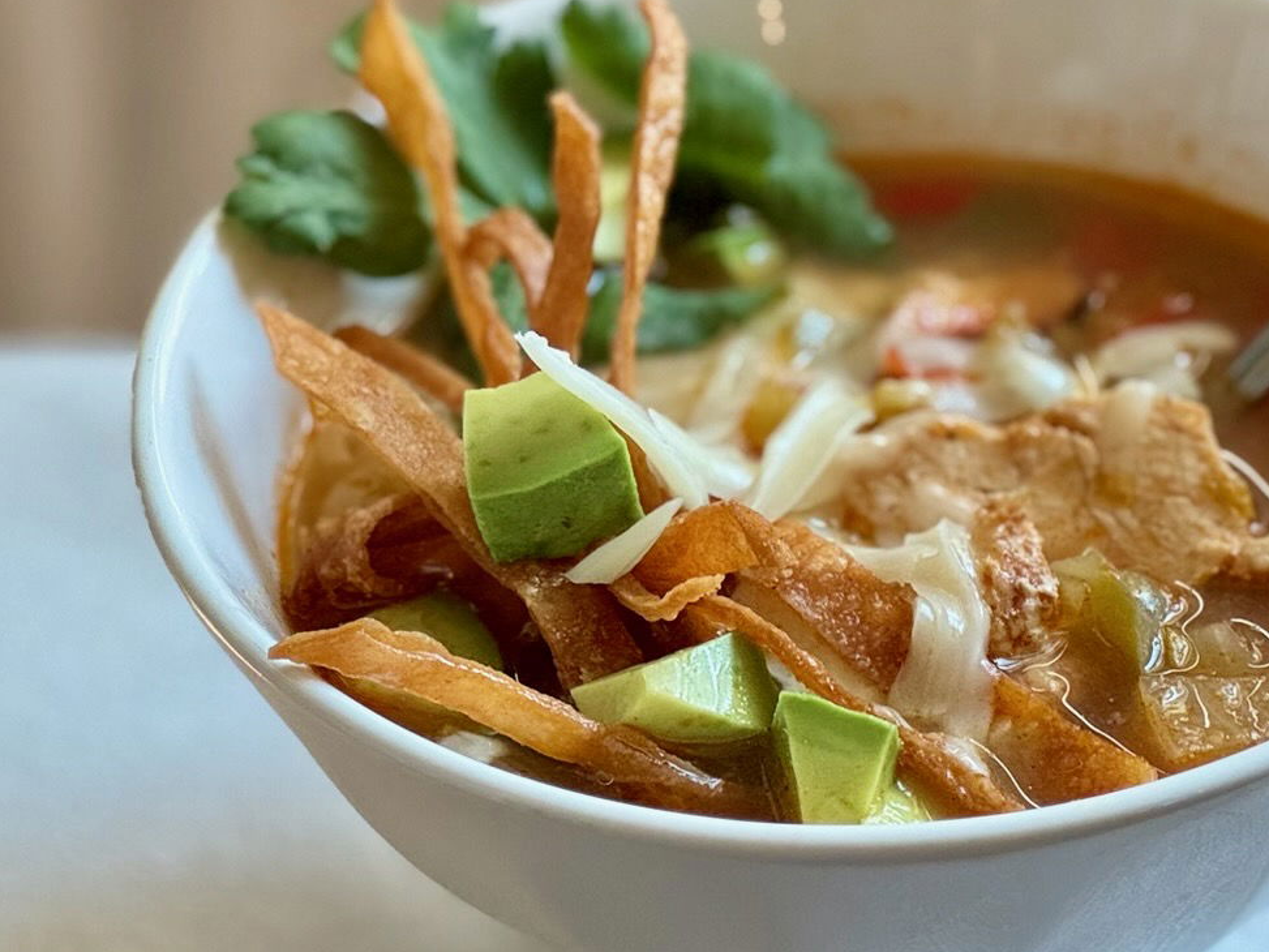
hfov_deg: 12.1
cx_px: 1146
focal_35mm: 162
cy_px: 464
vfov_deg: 9.2
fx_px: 5940
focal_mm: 9
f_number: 2.8
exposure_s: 1/120
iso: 200
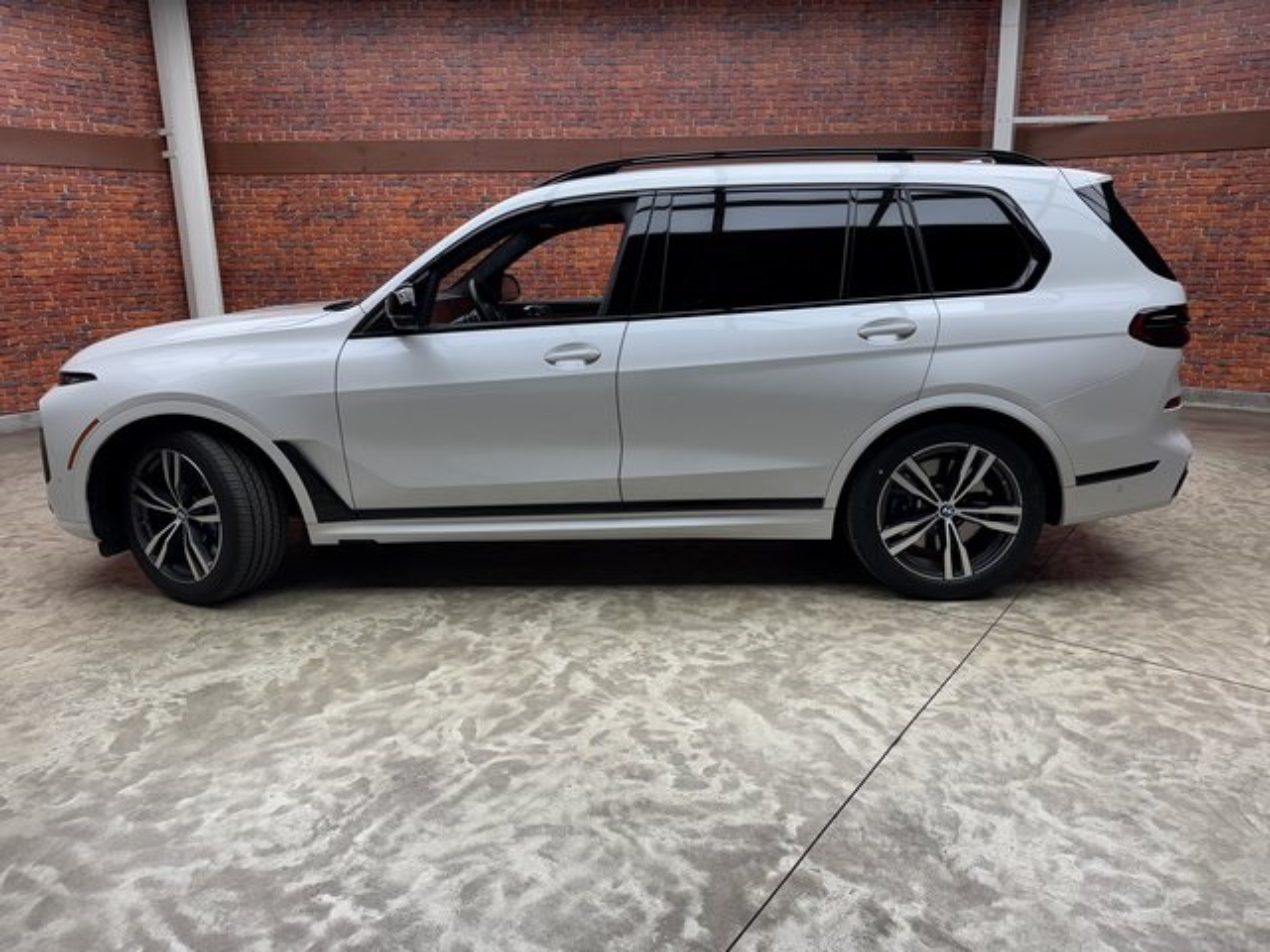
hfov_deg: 71.6
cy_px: 476
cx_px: 635
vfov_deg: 56.8
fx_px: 881
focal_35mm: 24
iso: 64
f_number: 1.78
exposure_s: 1/180
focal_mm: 6.76
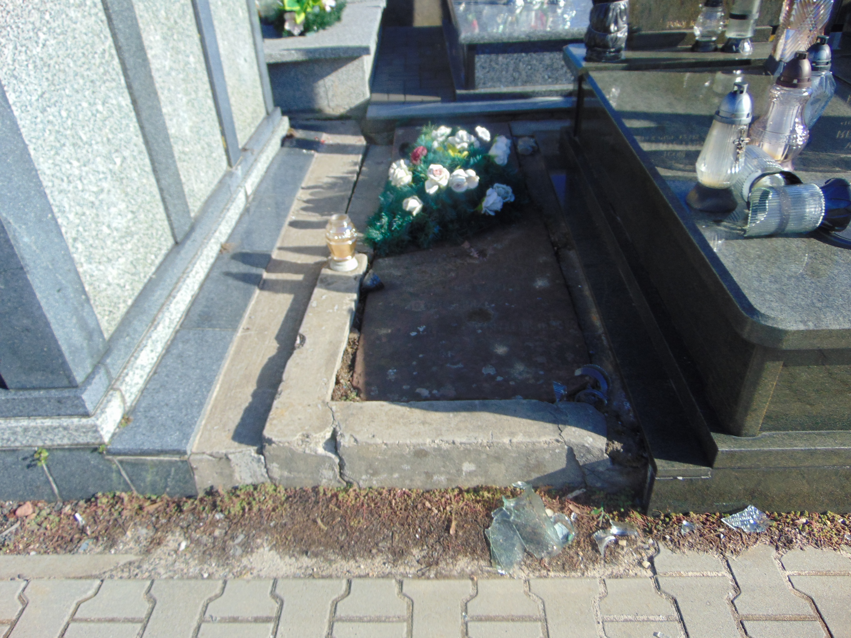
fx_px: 615
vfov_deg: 54.9
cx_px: 426
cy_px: 319
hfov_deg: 69.4
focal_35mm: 25
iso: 80
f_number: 3
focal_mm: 4.5
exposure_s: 1/640
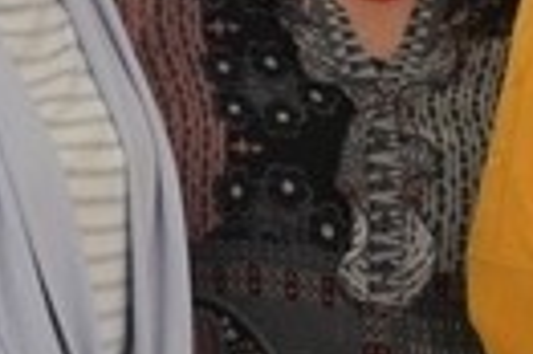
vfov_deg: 4.2
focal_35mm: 329
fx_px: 4865
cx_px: 1522
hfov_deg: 5.9
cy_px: 20
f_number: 4
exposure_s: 1/500
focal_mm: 28
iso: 1250
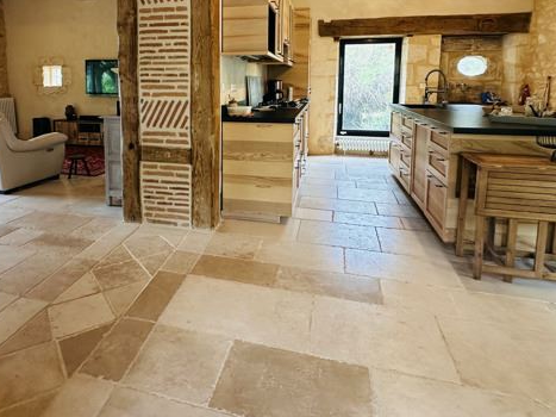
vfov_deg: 55.1
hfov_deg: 70.7
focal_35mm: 24
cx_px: 215
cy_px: 126
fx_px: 385
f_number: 2.2
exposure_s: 1/95
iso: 320
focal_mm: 2.22
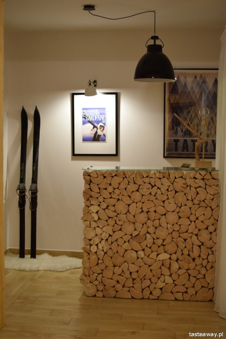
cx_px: 113
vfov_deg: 37.8
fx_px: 494
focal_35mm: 52
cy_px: 170
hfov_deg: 25.8
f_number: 2.8
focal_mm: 35
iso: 800
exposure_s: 1/60
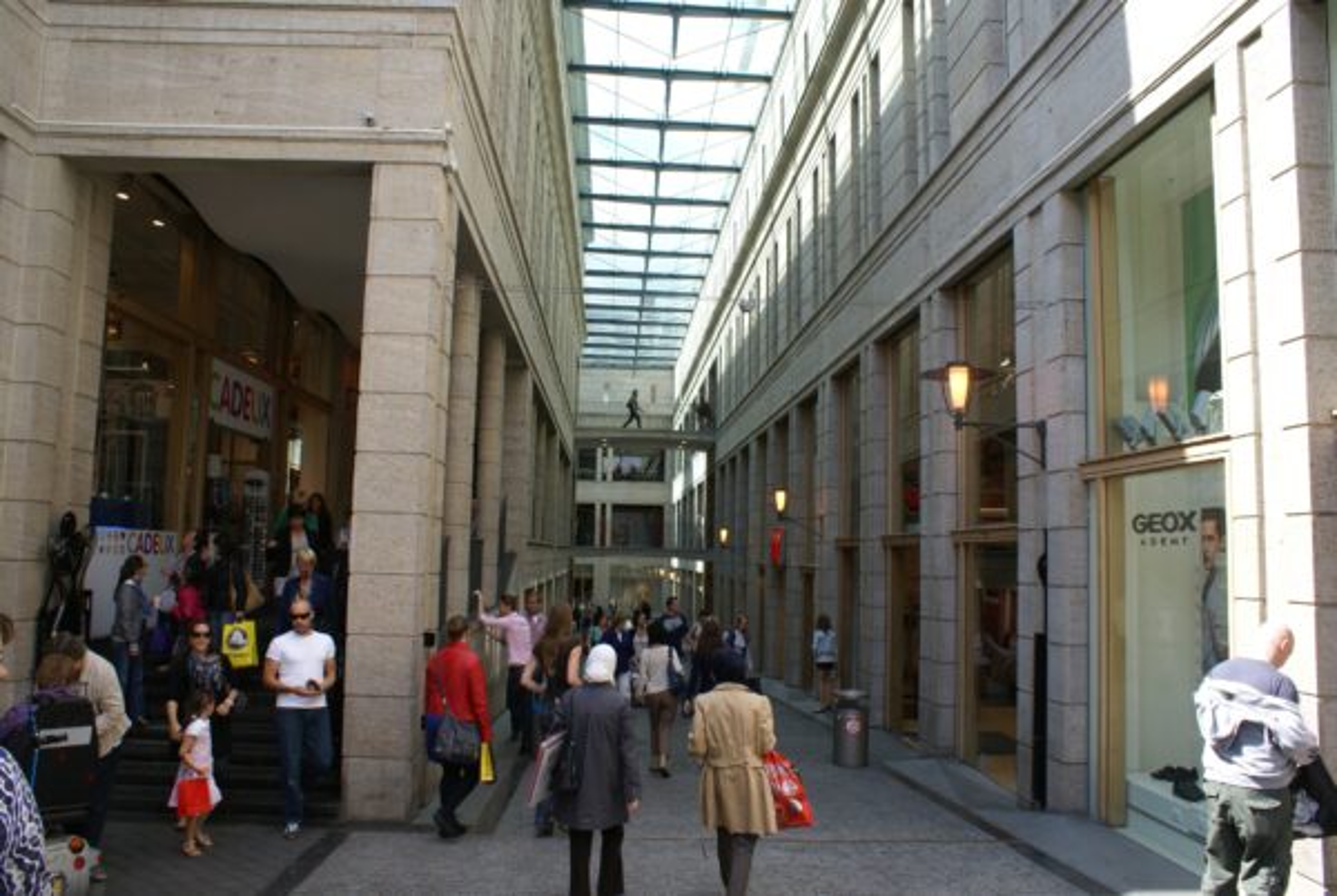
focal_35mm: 27
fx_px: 1004
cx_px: 668
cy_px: 448
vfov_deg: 48.1
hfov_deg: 67.3
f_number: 8
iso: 100
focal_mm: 18
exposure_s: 1/60
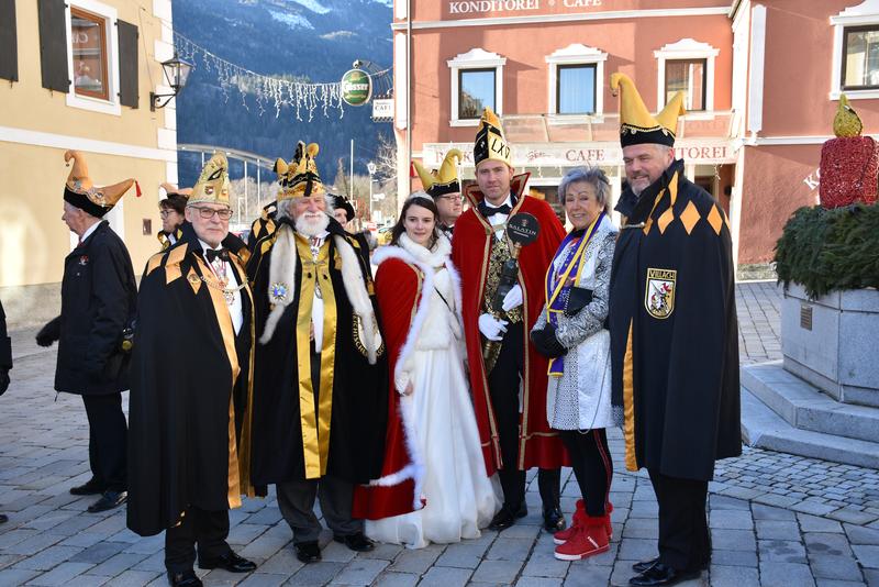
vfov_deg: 34.2
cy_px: 294
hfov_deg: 49.5
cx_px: 440
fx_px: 953
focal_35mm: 39
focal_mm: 26
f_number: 5.6
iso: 140
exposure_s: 1/125
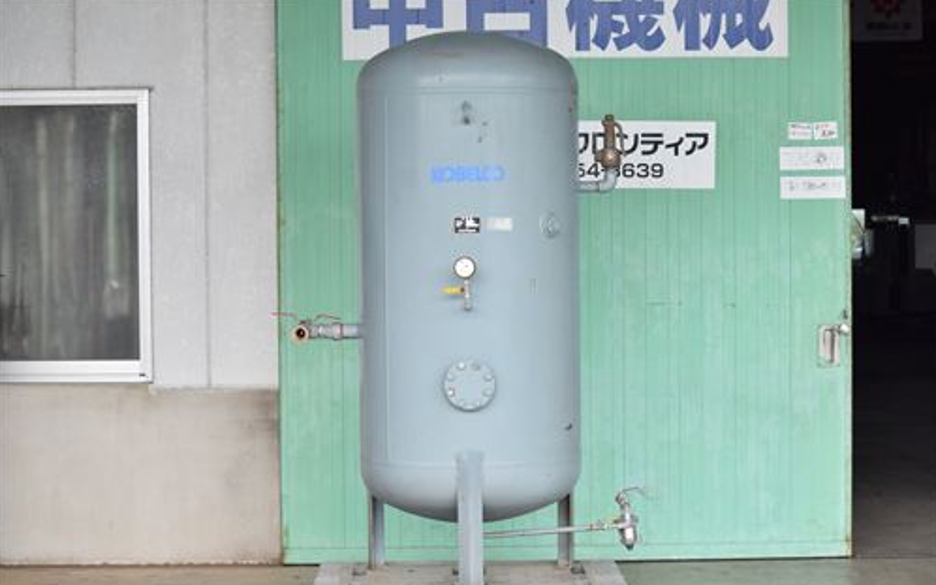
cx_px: 468
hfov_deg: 24.5
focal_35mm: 85
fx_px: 2155
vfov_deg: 15.4
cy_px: 307
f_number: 6.3
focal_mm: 55
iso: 1250
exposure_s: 1/1000
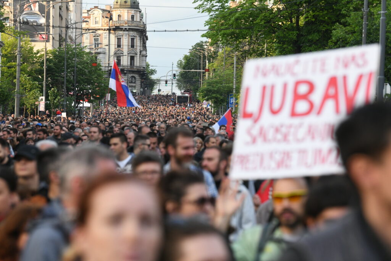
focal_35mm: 150
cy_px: 130
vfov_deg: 9.2
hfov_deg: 13.7
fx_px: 1629
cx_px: 196
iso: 1600
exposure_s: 1/500
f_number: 5
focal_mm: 150
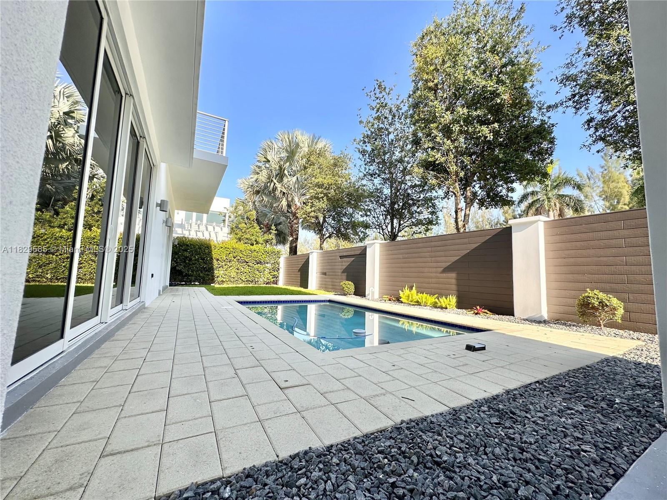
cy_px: 250
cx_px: 334
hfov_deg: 102.1
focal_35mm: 14
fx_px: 270
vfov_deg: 85.7
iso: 40
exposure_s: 1/694
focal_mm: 2.22
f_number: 2.2
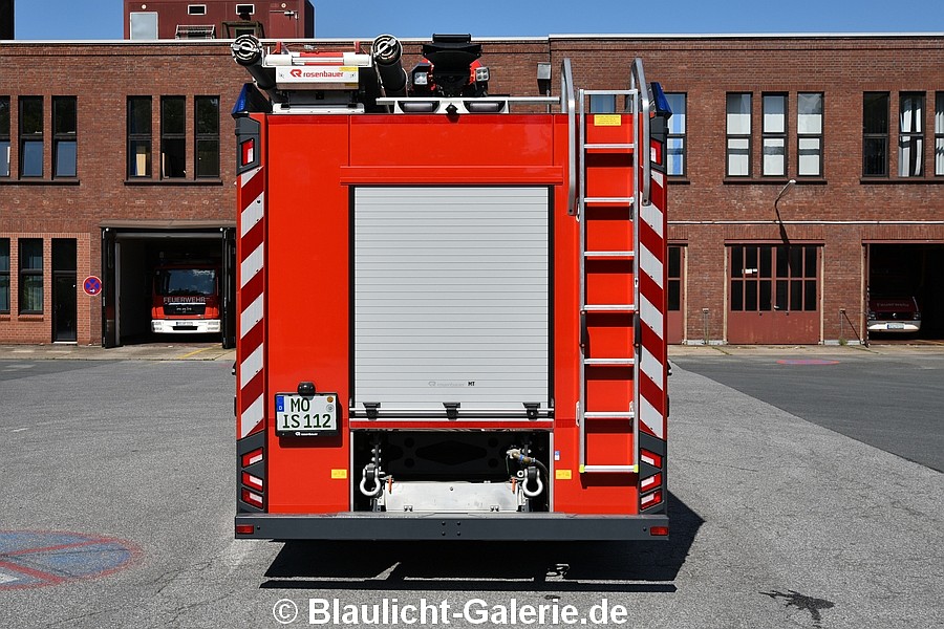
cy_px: 314
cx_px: 472
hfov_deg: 44.5
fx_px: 1154
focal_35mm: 44
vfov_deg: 30.5
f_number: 11
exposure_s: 1/500
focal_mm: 44
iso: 200
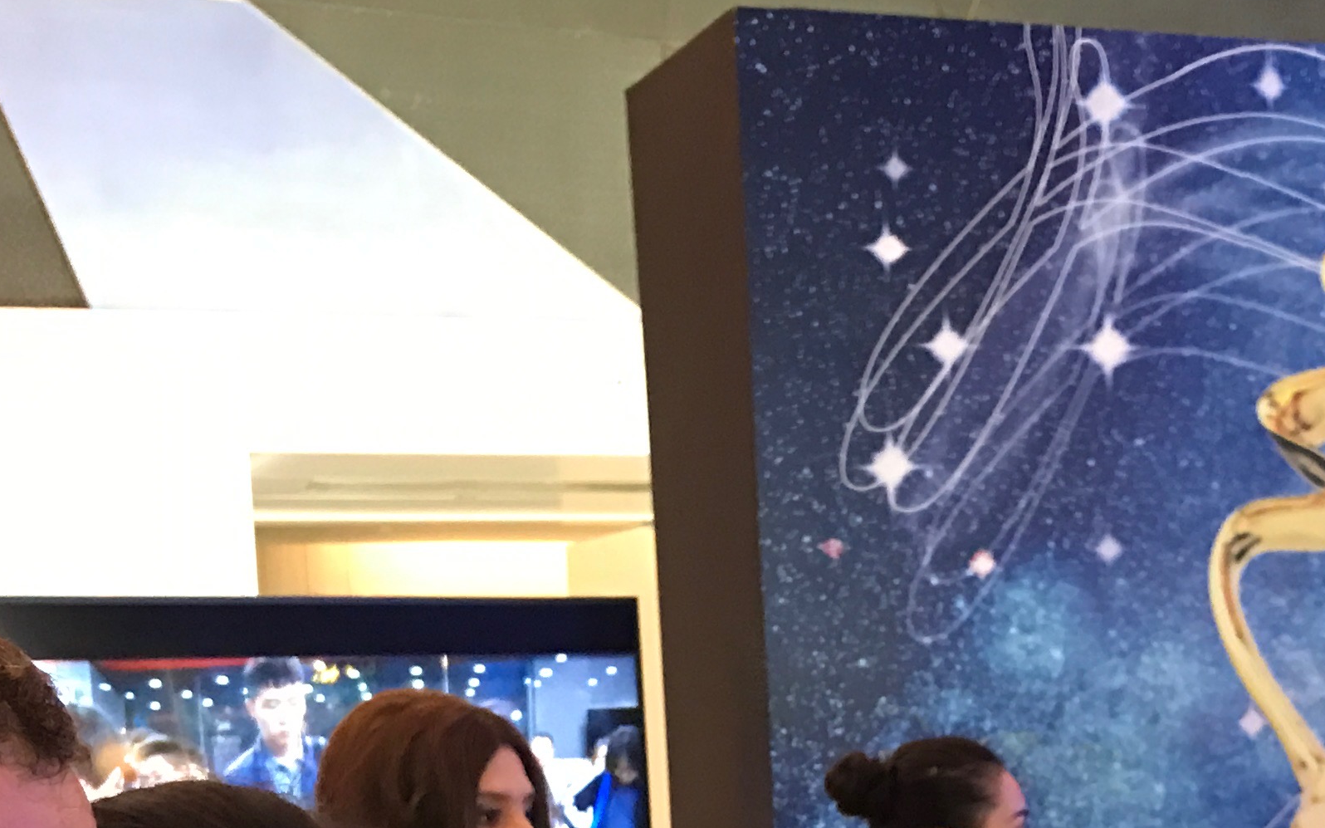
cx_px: 858
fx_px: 2708
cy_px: 959
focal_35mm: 75
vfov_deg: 16.7
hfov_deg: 27.4
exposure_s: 1/8
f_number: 1.8
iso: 80
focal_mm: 3.99
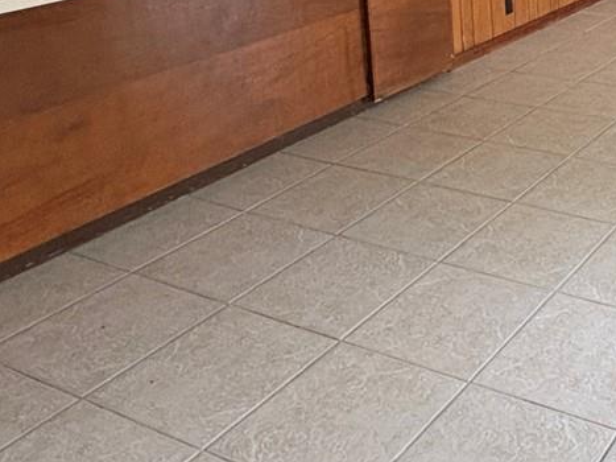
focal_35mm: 48
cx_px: 653
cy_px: -22
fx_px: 854
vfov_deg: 28.0
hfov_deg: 34.9
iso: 400
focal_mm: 2.22
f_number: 2.2
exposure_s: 1/60
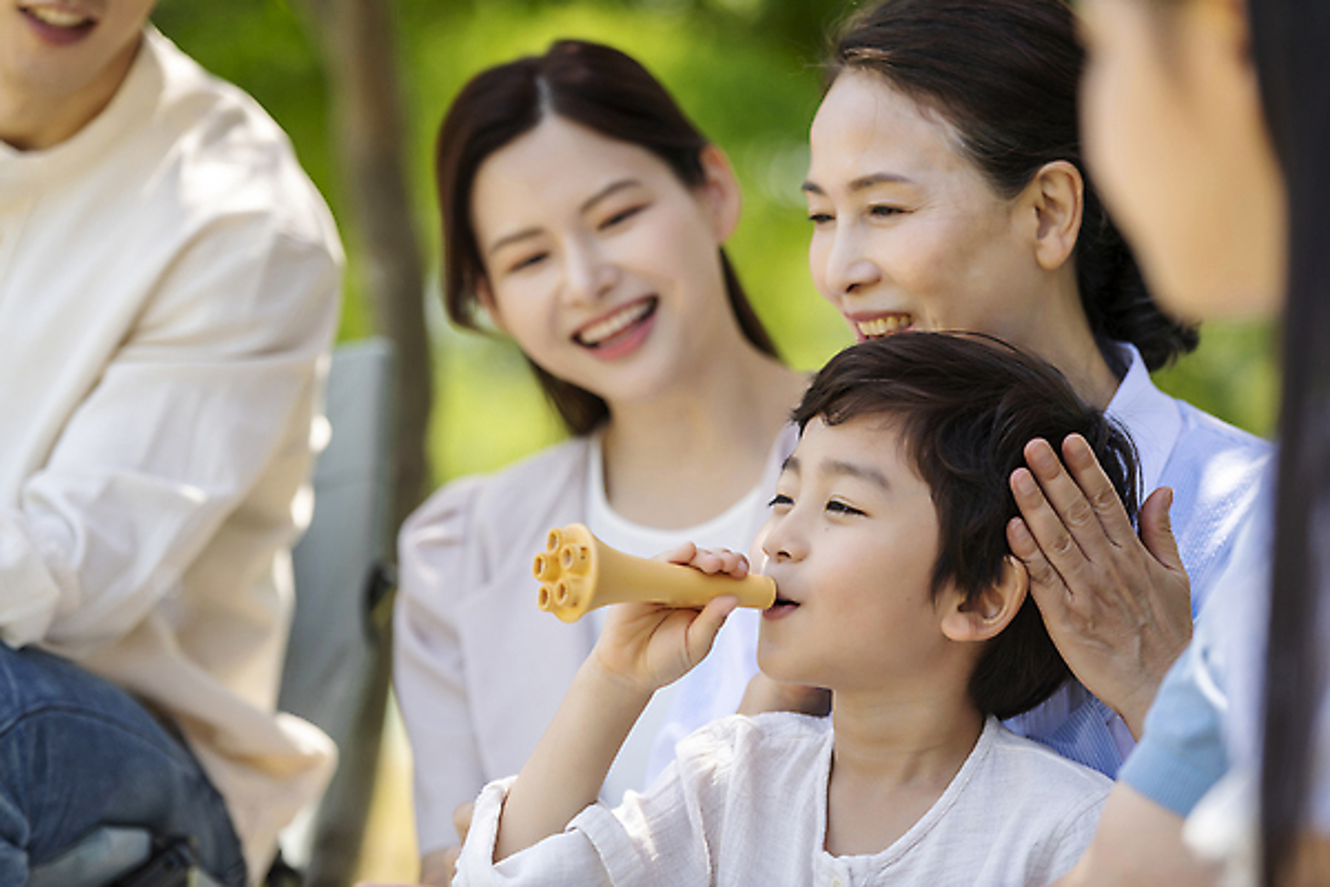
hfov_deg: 15.2
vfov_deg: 10.2
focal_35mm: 135
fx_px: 4987
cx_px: 665
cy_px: 444
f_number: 2.8
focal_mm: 135
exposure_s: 1/640
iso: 100
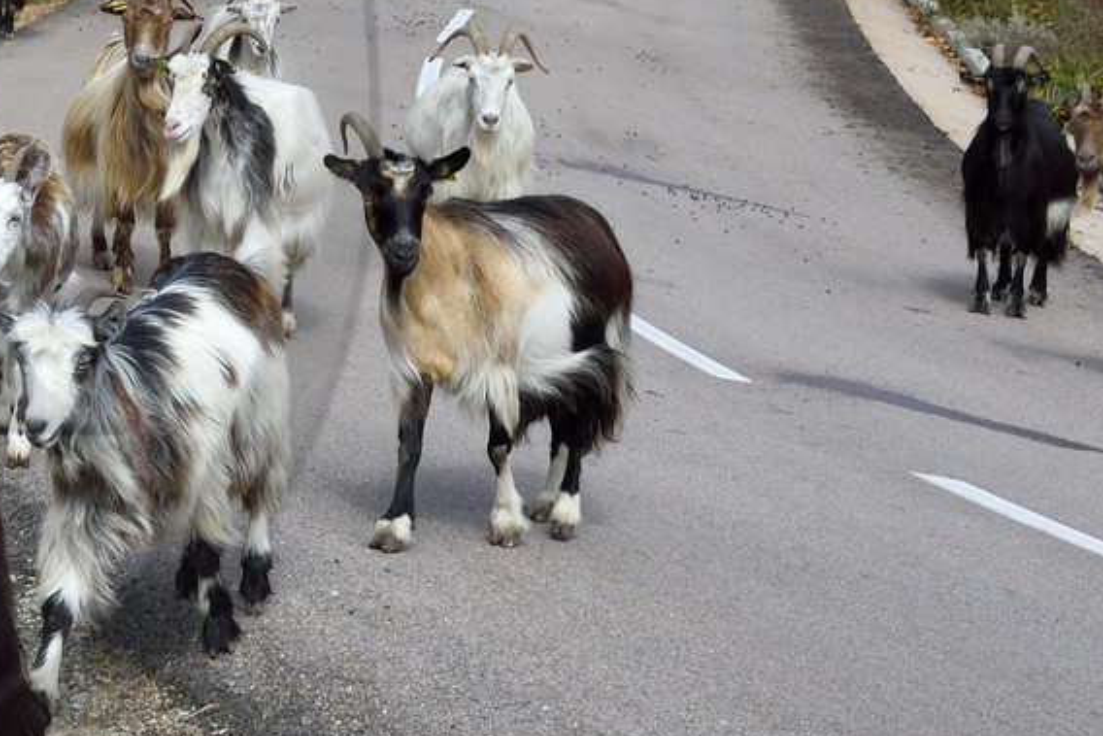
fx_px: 3279
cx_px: -433
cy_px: 118
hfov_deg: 17.6
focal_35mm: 107
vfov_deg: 12.7
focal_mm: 38
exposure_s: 1/200
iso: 400
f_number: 16
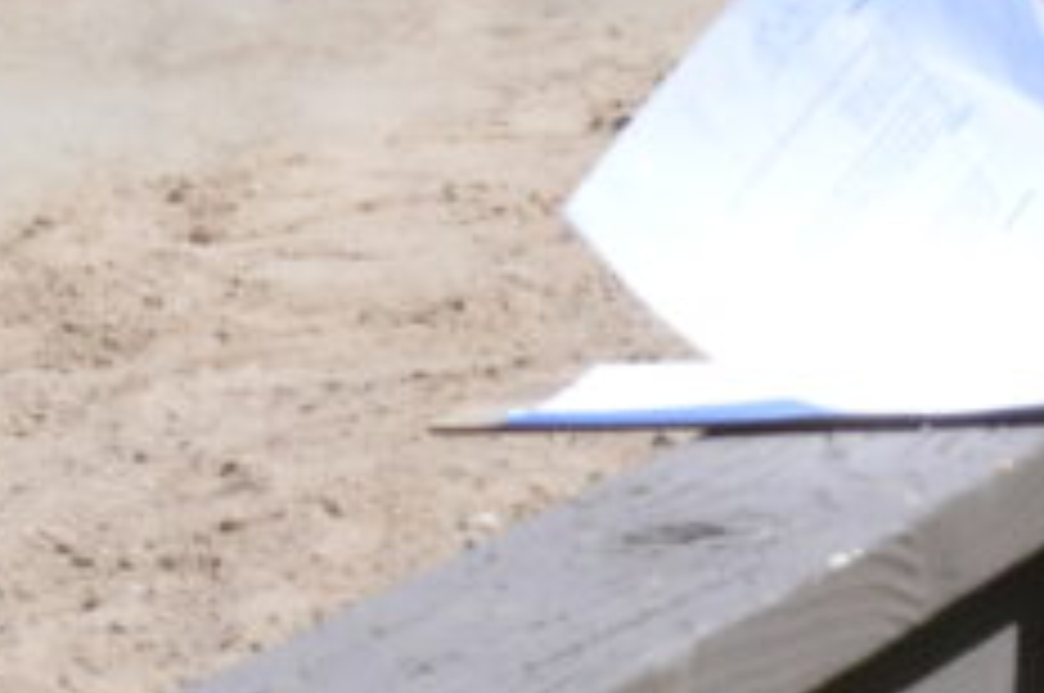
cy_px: -1375
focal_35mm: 615
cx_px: -2300
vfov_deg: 2.2
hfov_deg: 3.3
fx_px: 17810
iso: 400
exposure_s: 1/160
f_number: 18
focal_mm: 62
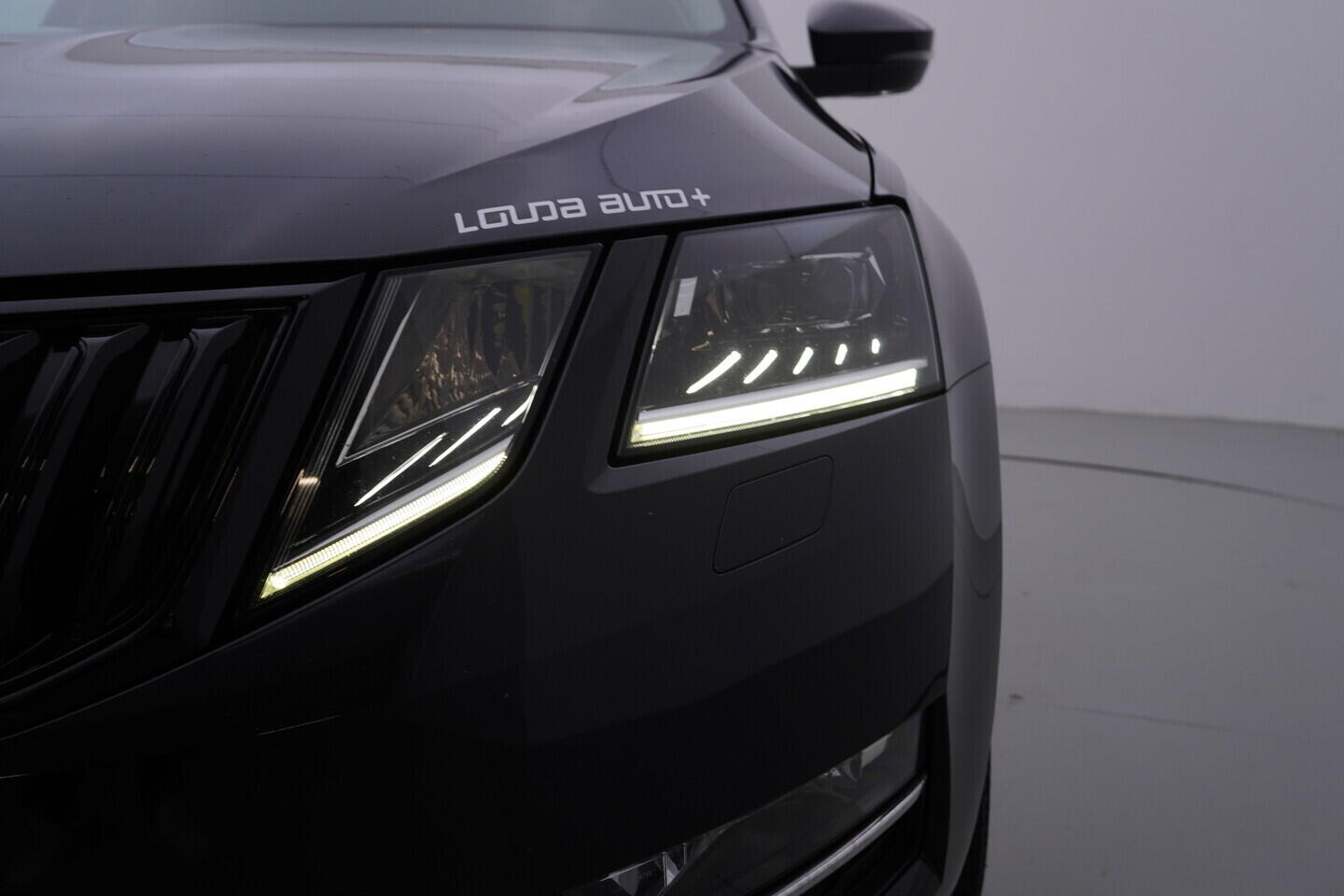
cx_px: 672
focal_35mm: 36
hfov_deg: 53.1
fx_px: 1344
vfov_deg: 36.9
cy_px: 448
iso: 125
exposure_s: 1/125
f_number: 5
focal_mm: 24
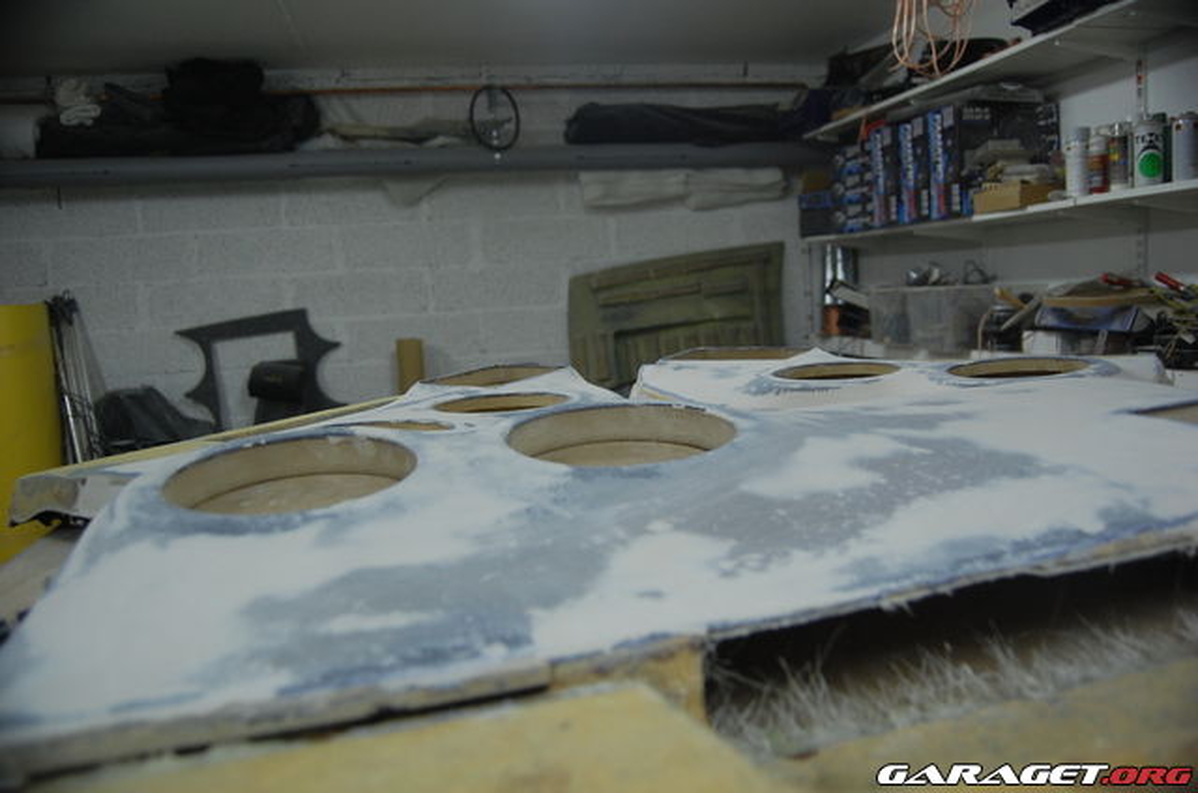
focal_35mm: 27
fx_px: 897
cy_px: 396
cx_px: 599
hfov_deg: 67.5
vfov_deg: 47.7
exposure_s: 1/30
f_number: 3.5
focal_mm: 18
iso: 640
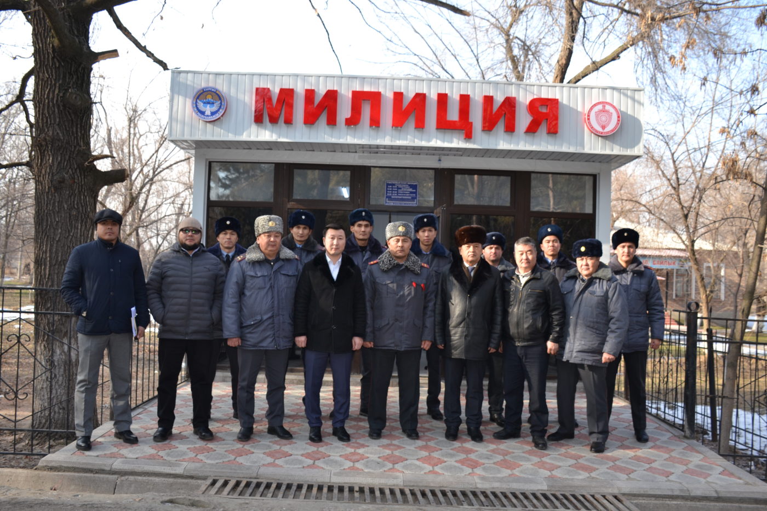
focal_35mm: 30
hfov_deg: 61.9
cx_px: 384
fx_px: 639
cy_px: 256
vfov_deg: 43.6
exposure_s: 1/125
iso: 110
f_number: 4
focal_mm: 20
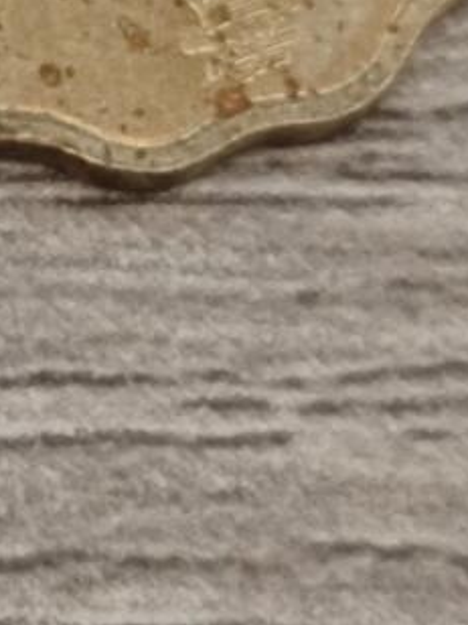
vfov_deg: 5.7
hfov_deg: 4.3
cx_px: -178
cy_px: -434
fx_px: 6147
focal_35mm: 341
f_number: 1.9
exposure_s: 1/45.5
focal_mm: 8.7
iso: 640
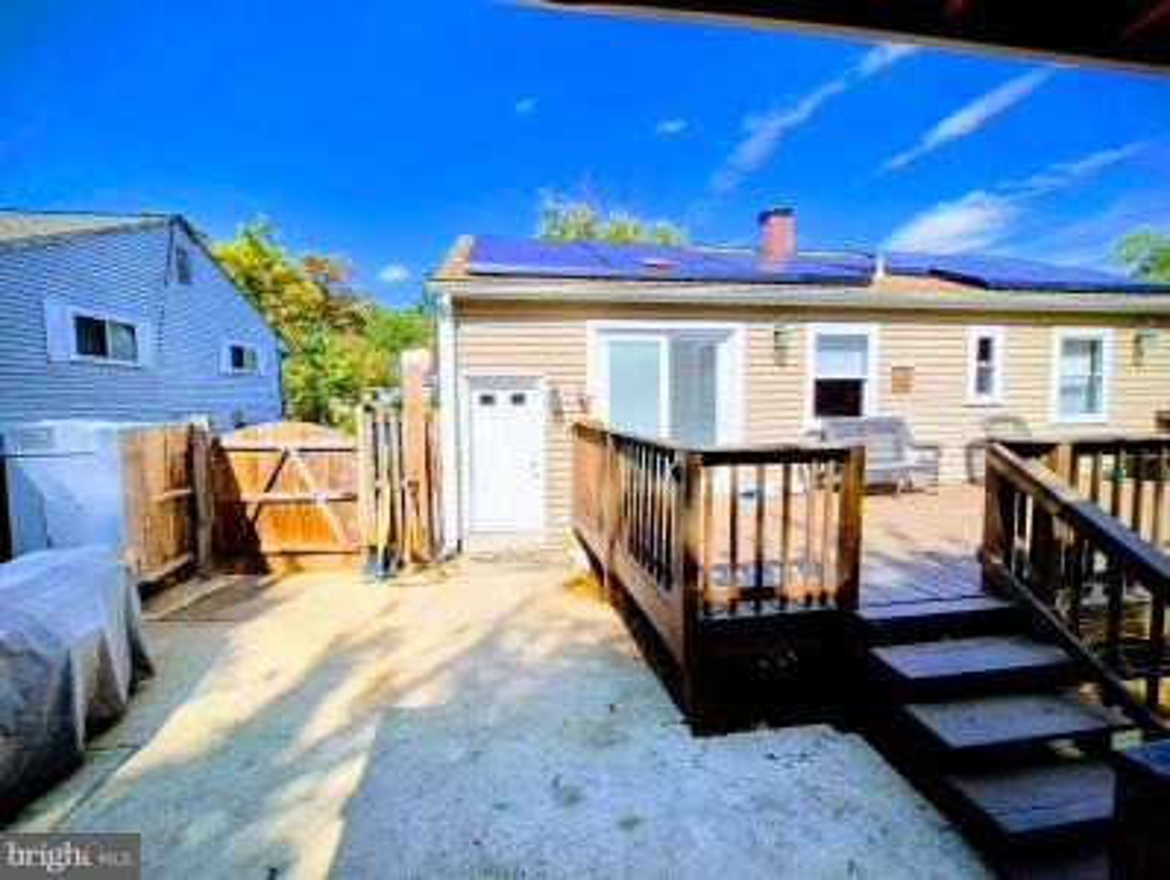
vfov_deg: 90.0
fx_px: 440
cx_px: 585
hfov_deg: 106.1
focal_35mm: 13
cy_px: 440
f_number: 2.2
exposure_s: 1/1716
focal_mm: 1.74
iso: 50
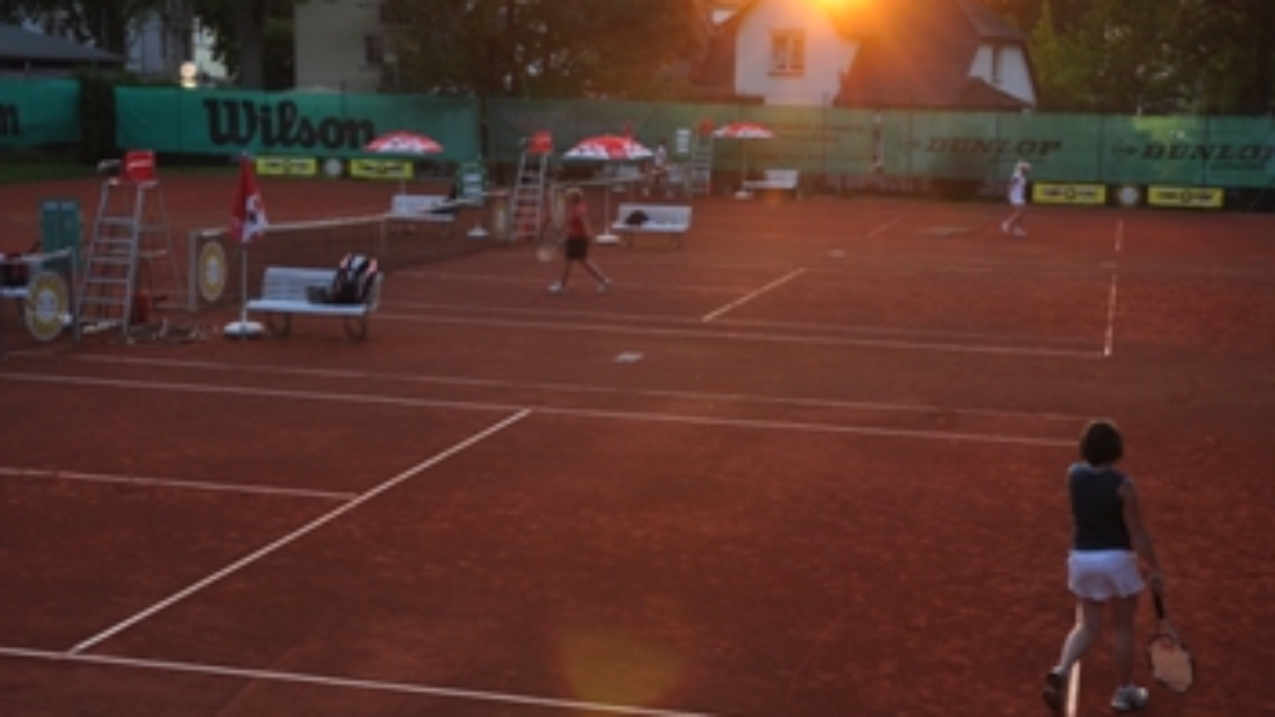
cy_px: 344
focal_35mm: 52
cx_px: 717
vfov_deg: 23.1
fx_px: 1758
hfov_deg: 39.8
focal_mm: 26
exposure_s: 1/160
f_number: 6.3
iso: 200
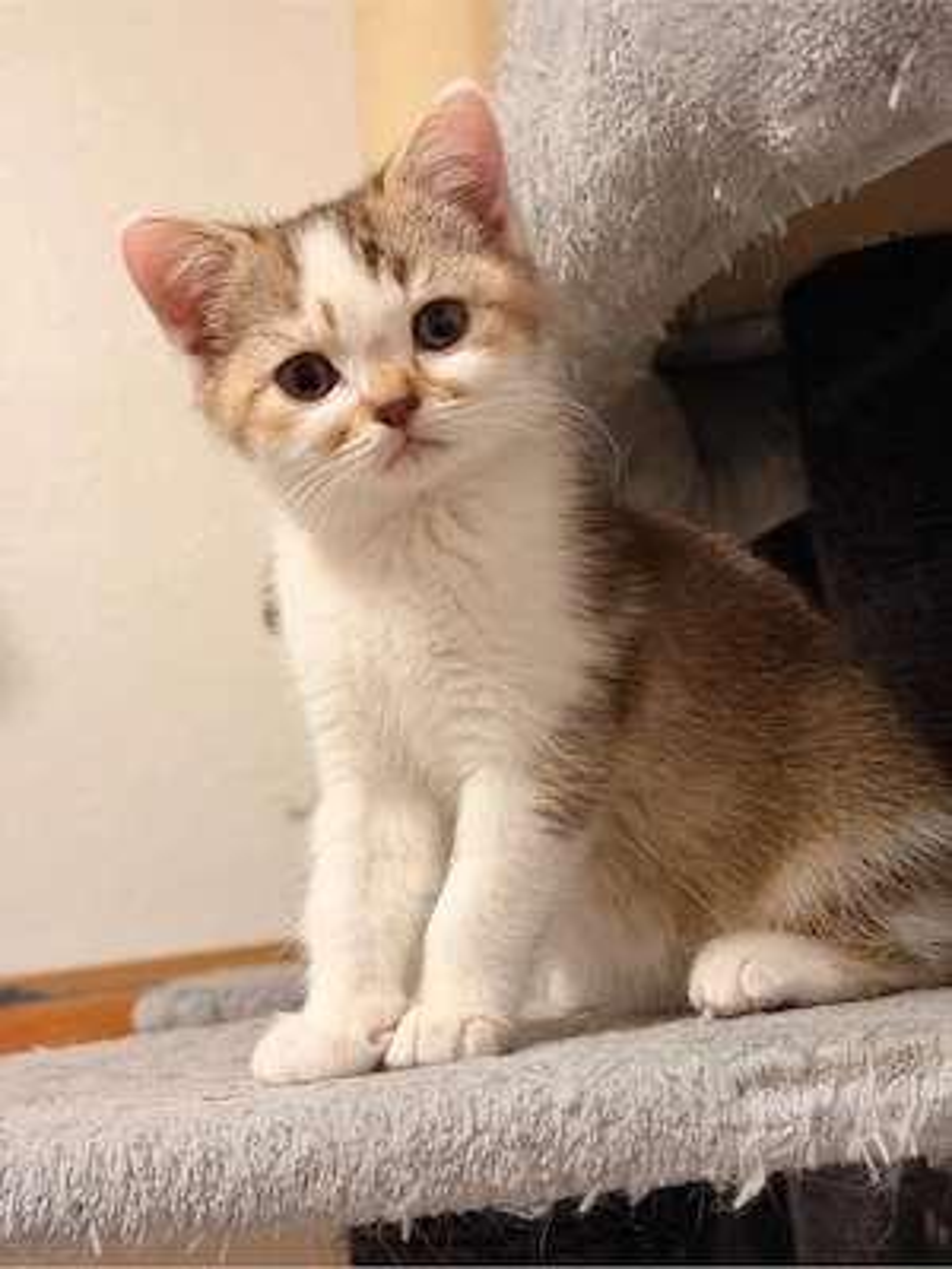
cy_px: 634
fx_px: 1760
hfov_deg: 30.3
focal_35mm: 48
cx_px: 476
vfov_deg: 39.7
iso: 500
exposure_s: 1/33
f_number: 1.78
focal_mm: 6.76
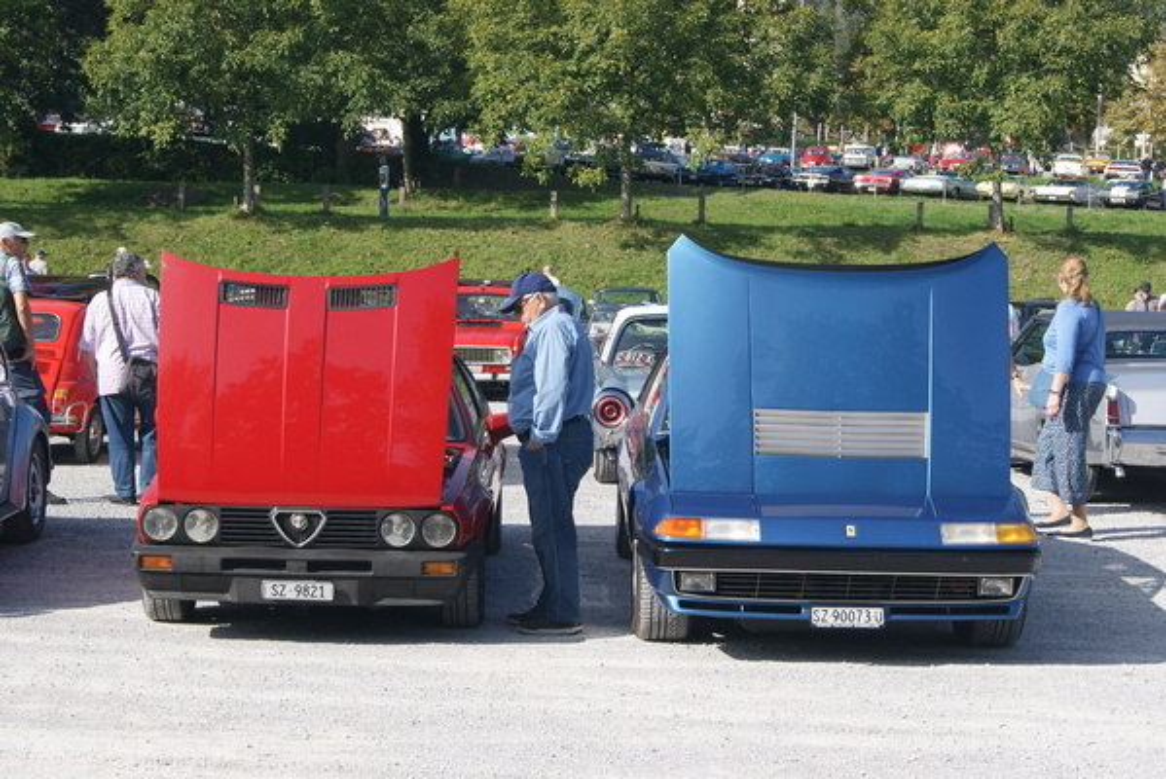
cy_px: 390
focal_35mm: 68
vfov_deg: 20.2
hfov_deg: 29.9
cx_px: 583
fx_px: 2187
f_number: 10
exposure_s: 1/100
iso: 100
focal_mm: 45
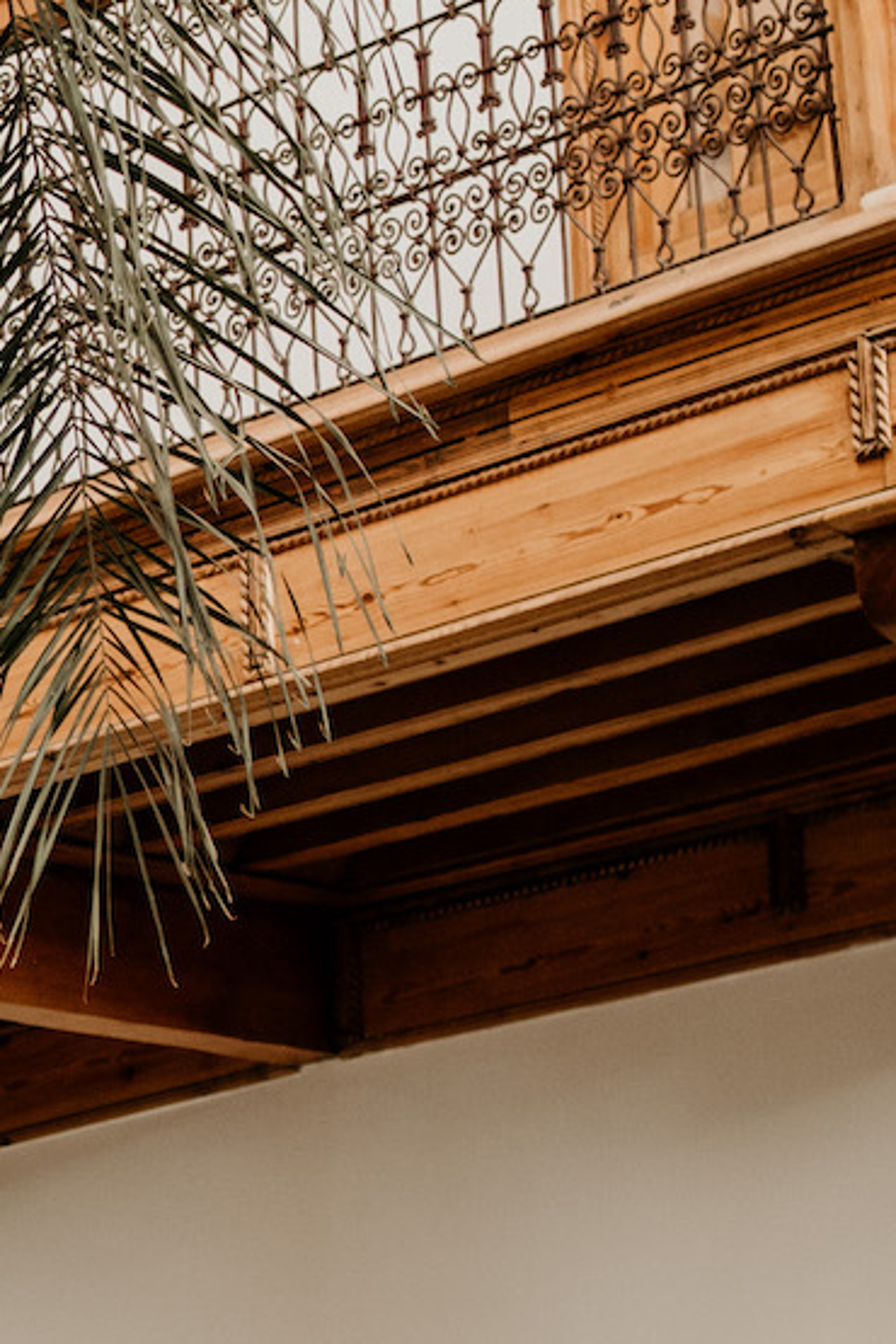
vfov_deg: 14.3
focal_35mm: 142
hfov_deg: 9.5
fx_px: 5301
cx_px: -182
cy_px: 1136
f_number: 1.4
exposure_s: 1/800
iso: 640
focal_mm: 35
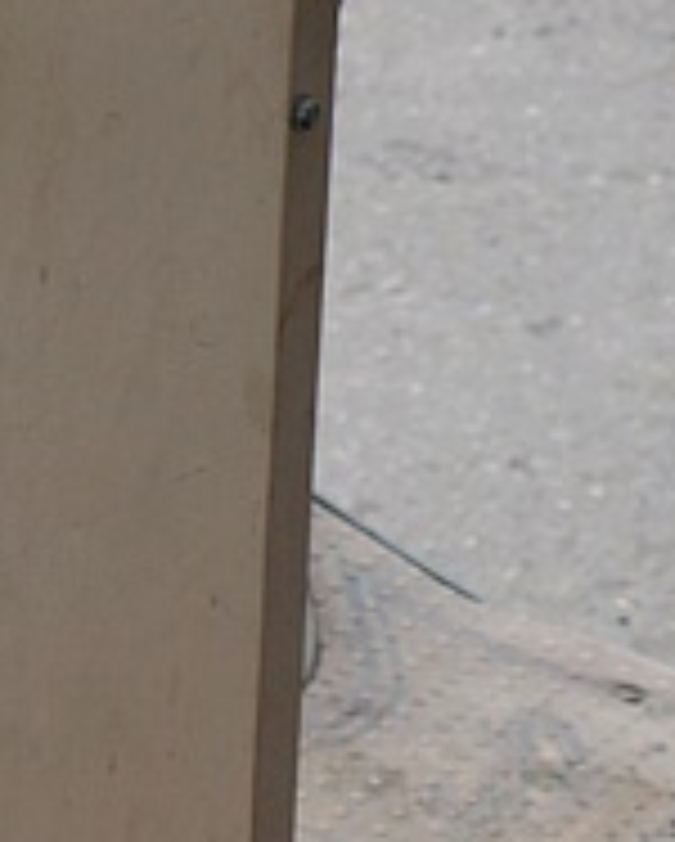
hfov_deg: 6.5
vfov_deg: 8.2
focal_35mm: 231
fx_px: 5759
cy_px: -275
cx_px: -565
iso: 100
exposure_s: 1/200
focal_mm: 30
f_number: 5.6
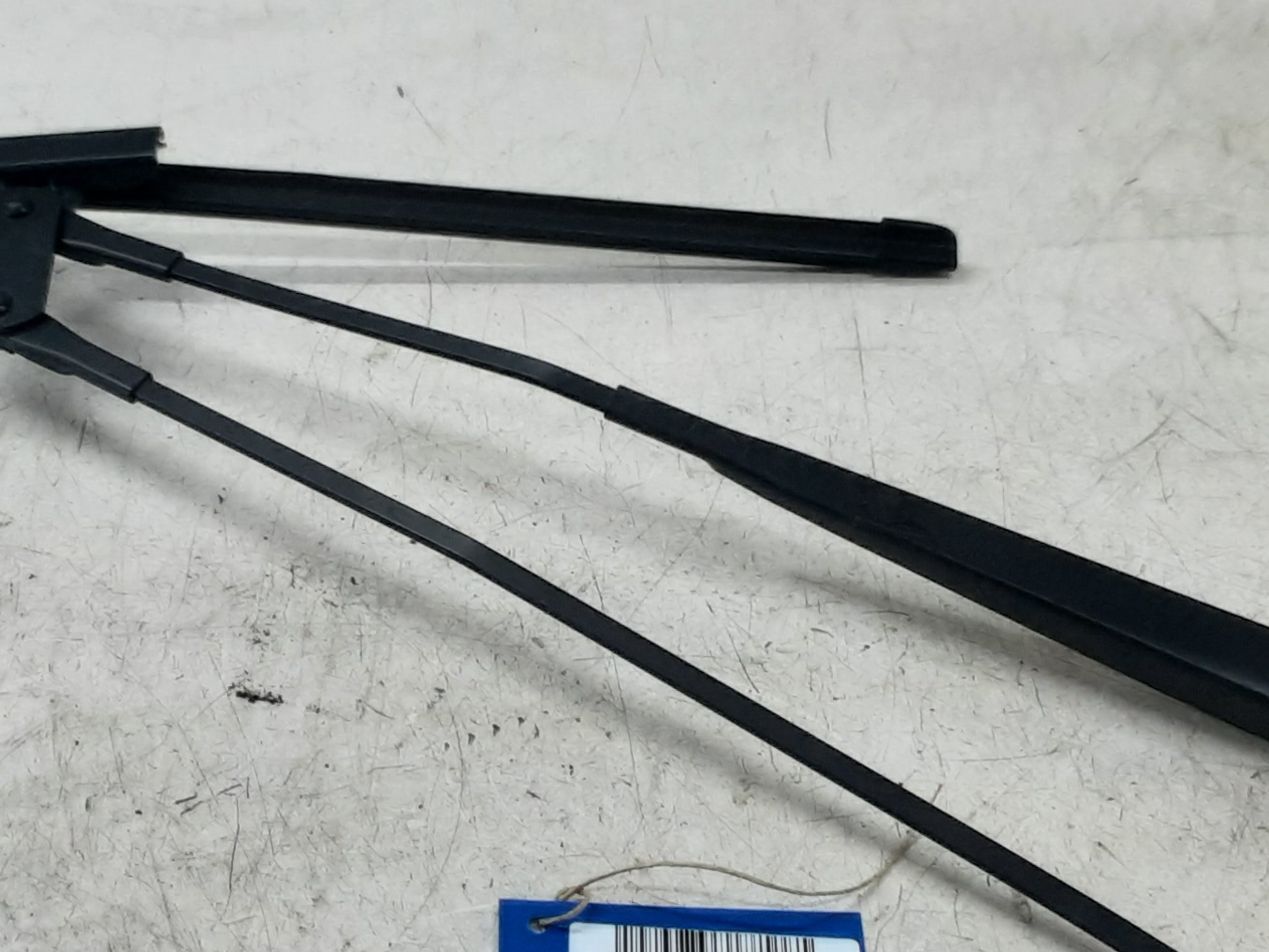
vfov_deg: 22.6
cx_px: 434
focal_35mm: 65
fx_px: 2383
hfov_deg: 29.6
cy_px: 491
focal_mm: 2.91
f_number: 1.9
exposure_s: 1/50
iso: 64
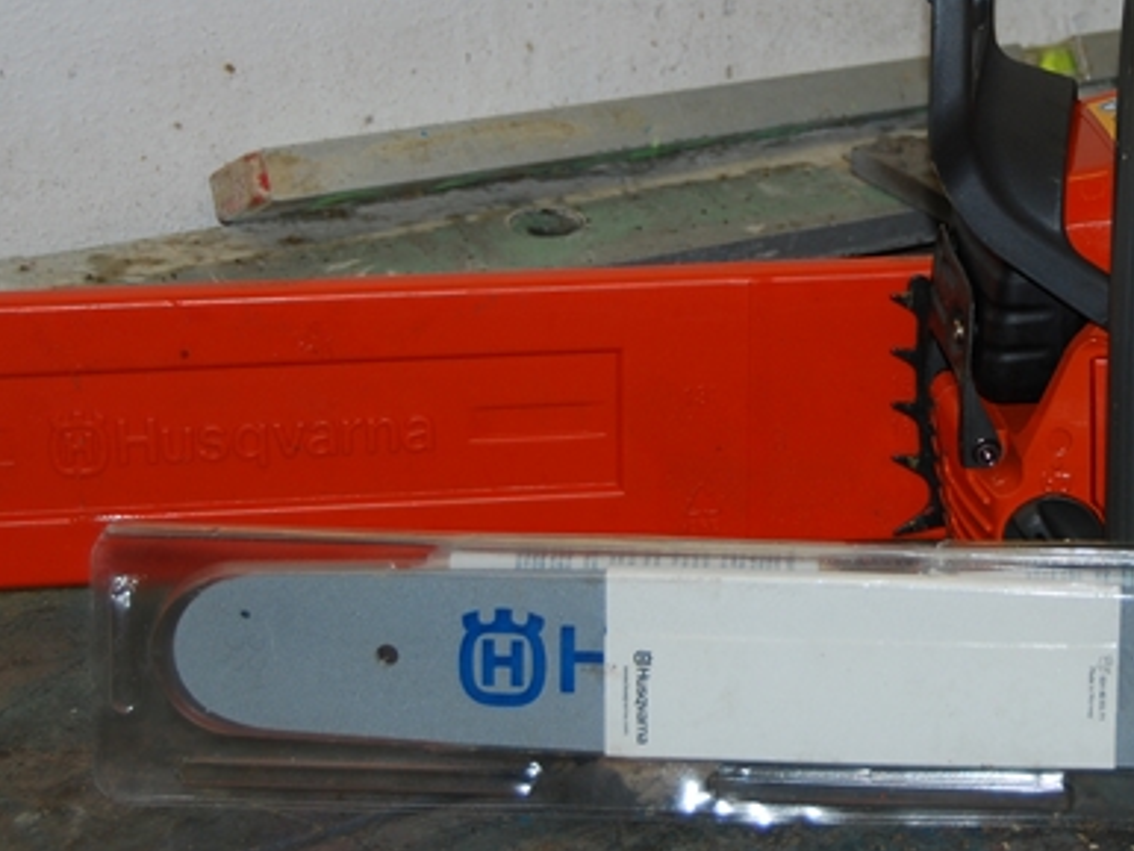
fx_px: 3736
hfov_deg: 17.1
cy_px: 233
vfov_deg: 13.0
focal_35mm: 114
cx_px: 916
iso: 200
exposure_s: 1/60
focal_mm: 38
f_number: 4.8
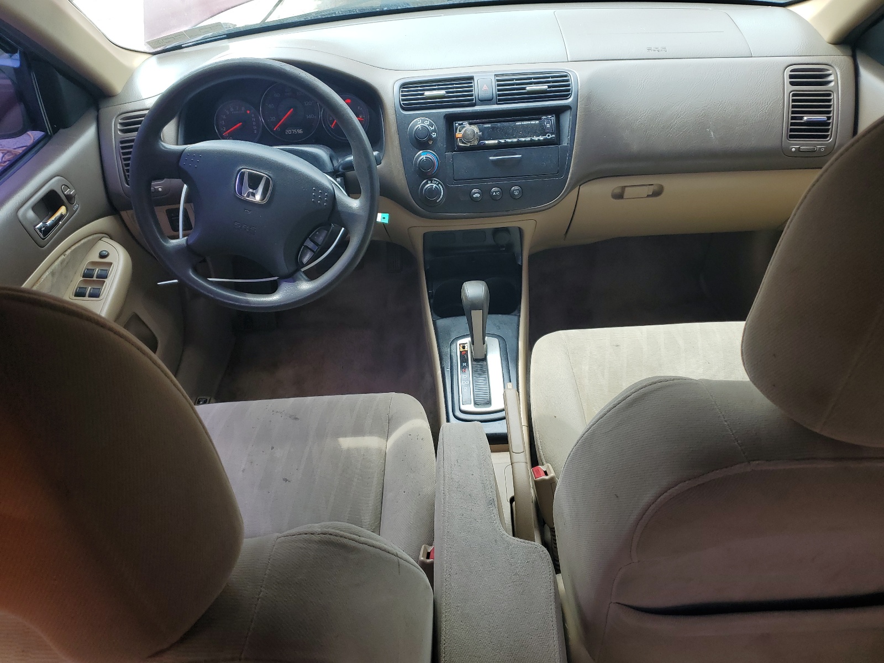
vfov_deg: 53.1
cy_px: 332
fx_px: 664
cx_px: 442
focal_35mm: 26
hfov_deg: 67.3
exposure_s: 1/312
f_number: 1.5
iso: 50
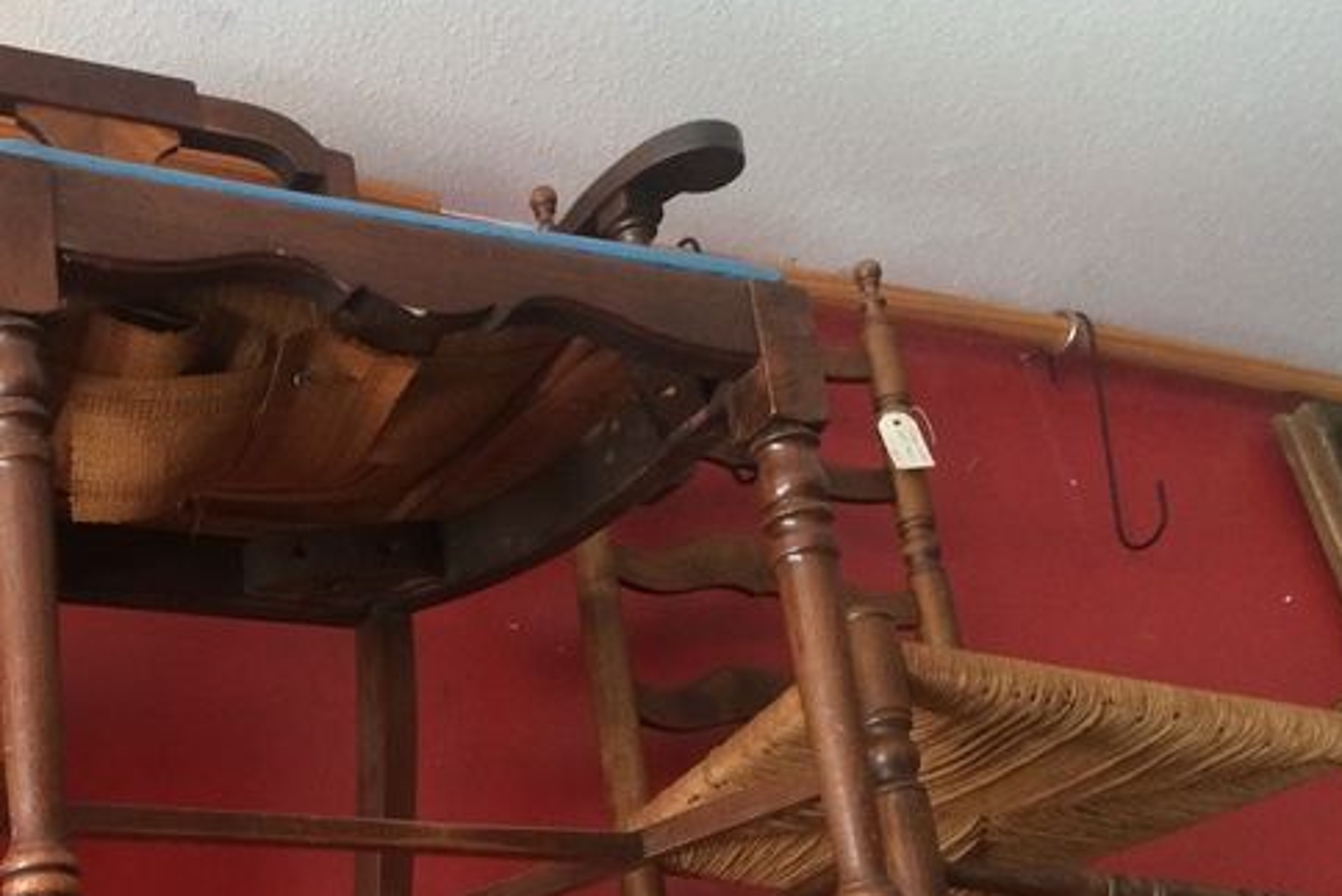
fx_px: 2163
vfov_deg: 22.9
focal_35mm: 58
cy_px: 773
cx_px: 183
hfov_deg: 33.0
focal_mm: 4.12
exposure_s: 1/30
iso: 160
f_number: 2.2
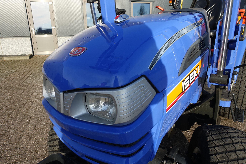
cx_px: 123
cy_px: 82
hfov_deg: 73.7
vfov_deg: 53.1
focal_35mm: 24
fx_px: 164
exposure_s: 1/320
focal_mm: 8.8
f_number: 5.6
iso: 125
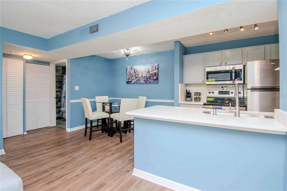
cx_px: 144
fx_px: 132
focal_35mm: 16
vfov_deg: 72.0
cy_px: 96
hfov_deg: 95.0
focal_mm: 11
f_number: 7.1
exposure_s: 1/80
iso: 800
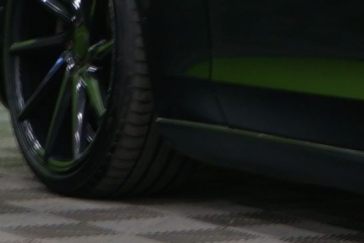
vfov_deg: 3.9
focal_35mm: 346
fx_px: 3498
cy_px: -238
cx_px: 1067
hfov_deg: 5.6
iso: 400
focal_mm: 48
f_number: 4.5
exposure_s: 1/8
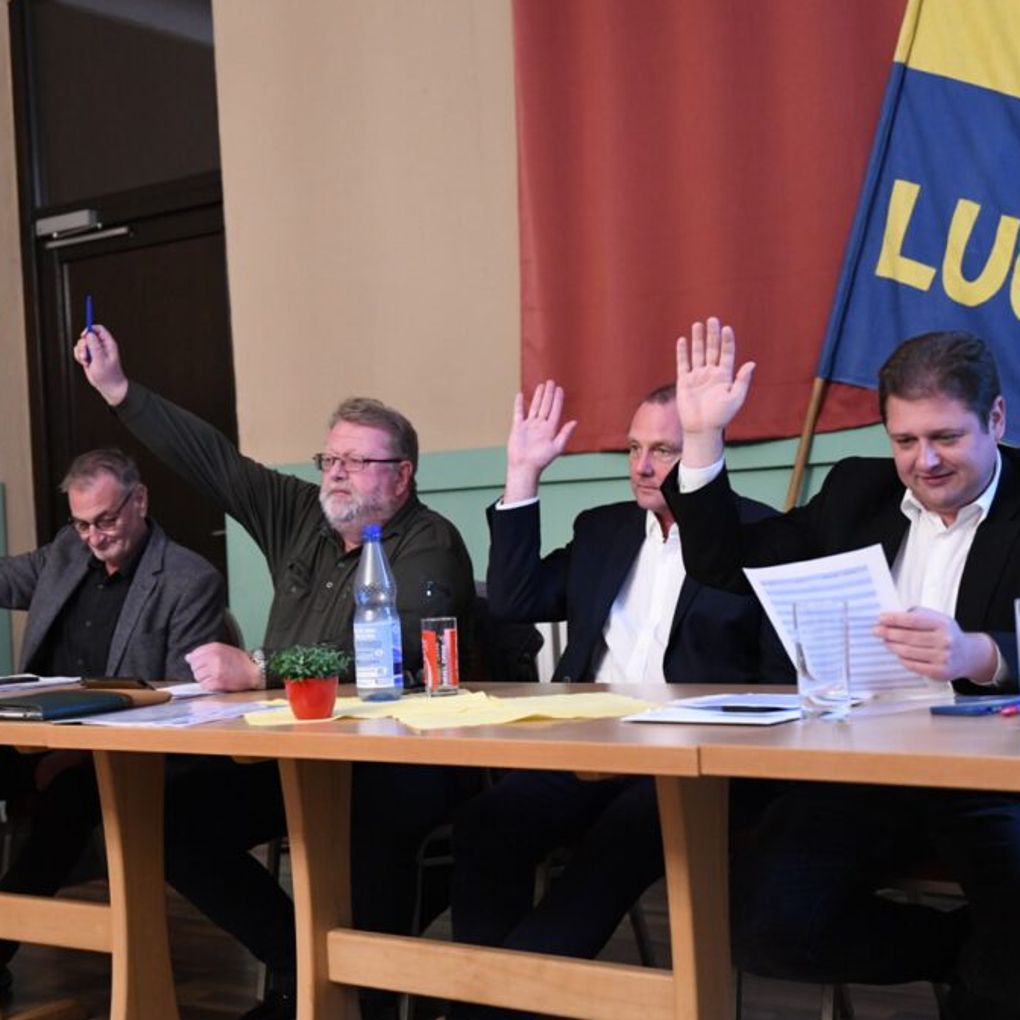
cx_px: 370
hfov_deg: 29.9
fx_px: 1900
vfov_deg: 30.0
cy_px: 504
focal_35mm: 57
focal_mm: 44
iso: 6400
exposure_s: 1/125
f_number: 2.8
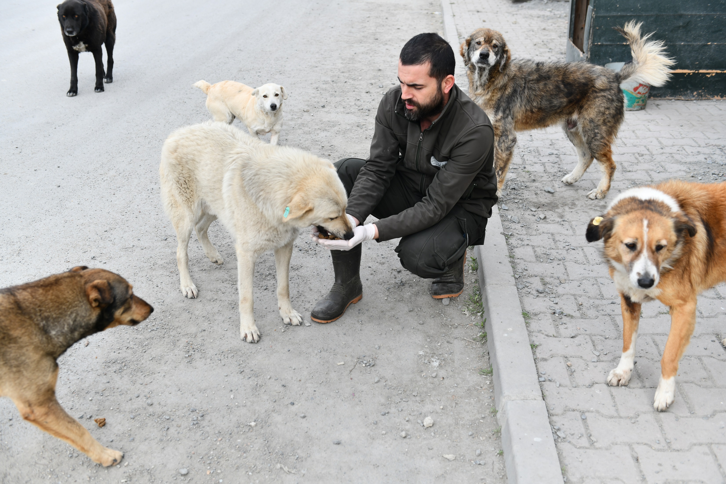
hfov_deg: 50.7
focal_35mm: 38
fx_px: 766
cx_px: 363
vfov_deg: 35.1
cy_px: 242
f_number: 5
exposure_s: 1/250
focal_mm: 38
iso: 64
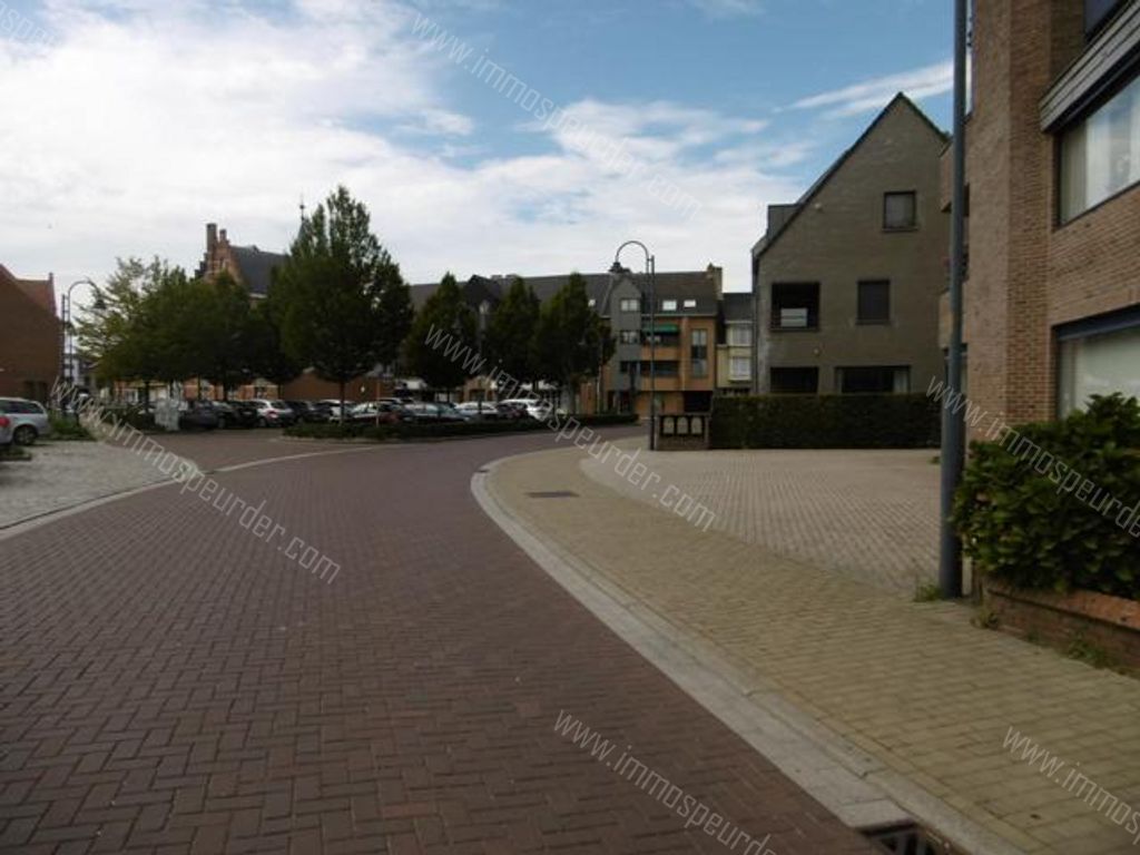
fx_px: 790
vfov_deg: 56.8
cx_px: 570
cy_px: 428
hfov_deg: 71.6
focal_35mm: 24
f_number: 7.8
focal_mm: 4.3
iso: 100
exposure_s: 1/200
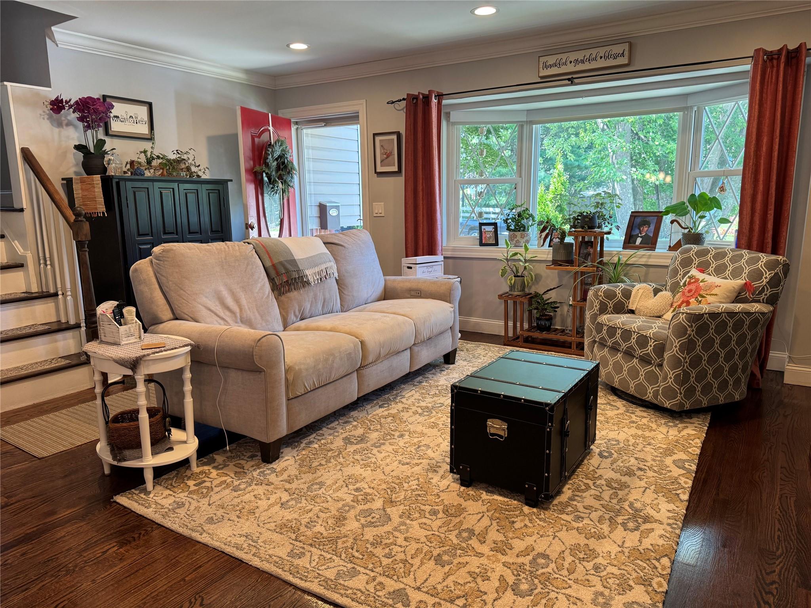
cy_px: 304
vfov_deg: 56.8
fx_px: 562
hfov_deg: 71.6
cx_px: 406
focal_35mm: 24
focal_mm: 6.76
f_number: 1.78
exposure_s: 1/120
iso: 200
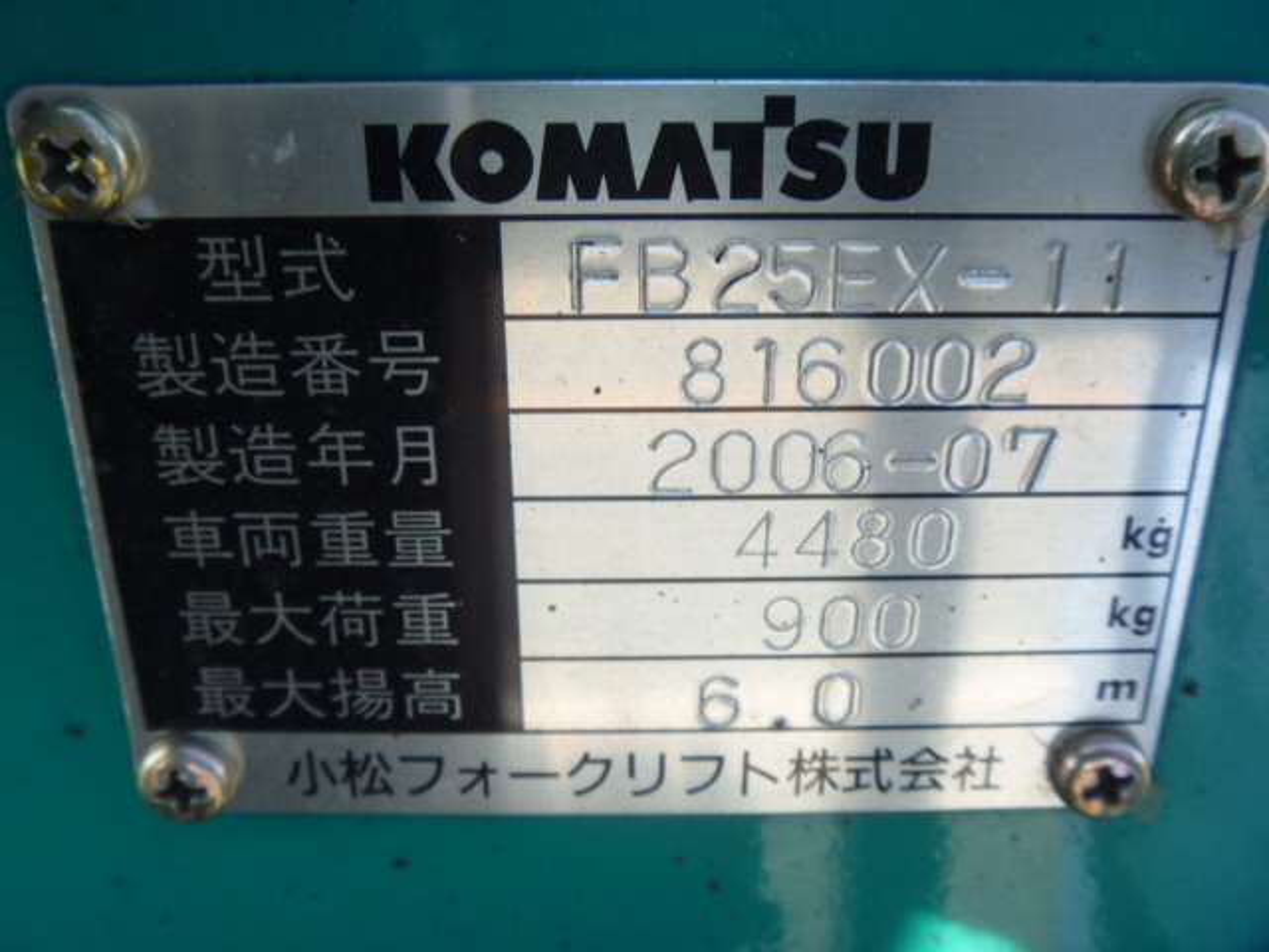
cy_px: 476
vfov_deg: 40.7
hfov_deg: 52.6
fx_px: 1283
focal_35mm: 35
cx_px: 634
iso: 80
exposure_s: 1/80
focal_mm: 6.3
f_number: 3.5
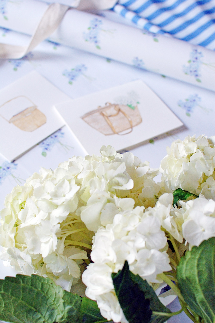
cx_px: 108
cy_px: 162
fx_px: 471
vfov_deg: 37.9
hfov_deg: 25.7
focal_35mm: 52
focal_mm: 35
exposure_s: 1/80
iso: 400
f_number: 5
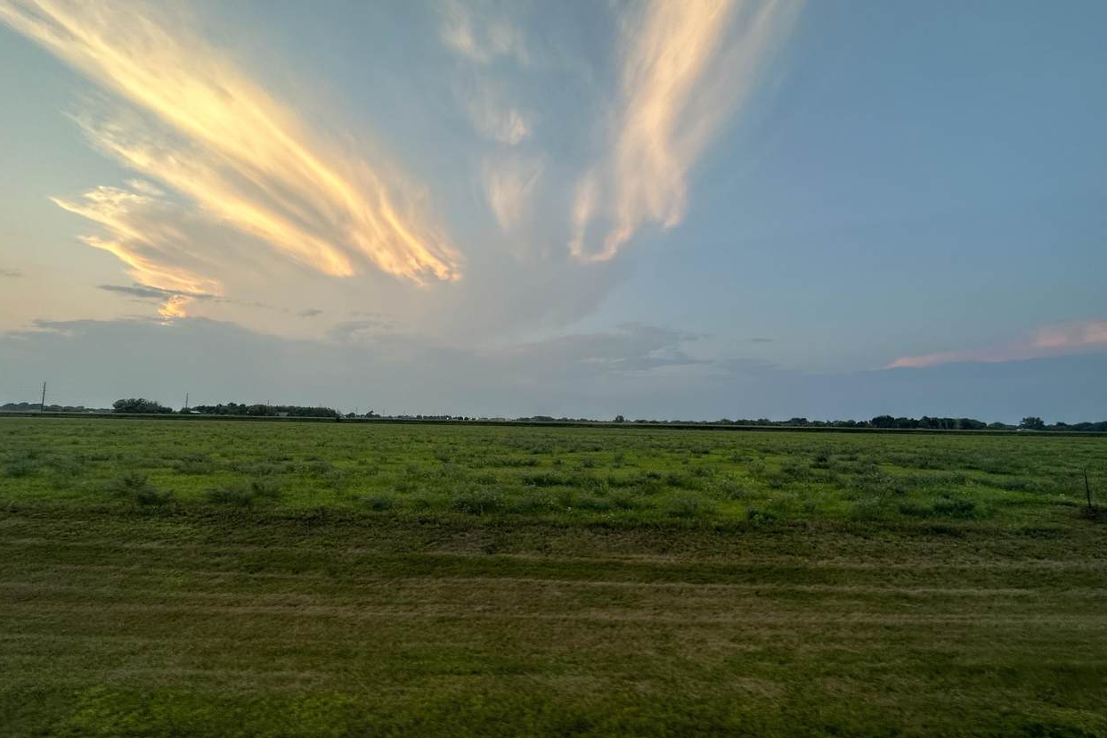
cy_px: 385
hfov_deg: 100.4
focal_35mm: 15
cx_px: 552
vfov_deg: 77.3
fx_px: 461
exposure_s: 1/99
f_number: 2.2
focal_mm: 2.22
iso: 64
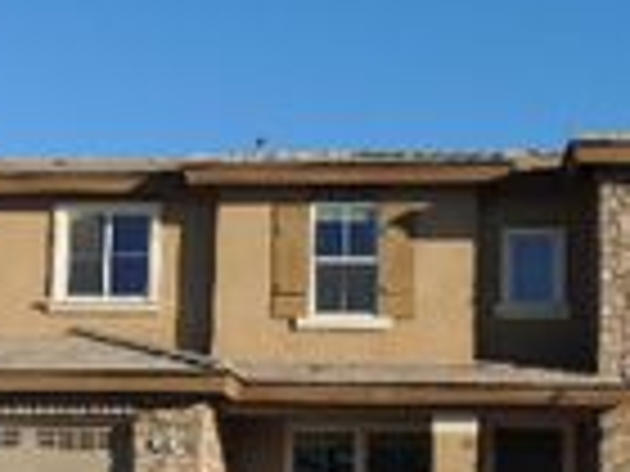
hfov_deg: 26.3
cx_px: 279
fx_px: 1347
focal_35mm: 74
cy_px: 400
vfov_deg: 19.6
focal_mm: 5.3
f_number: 3.1
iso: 100
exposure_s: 1/1250
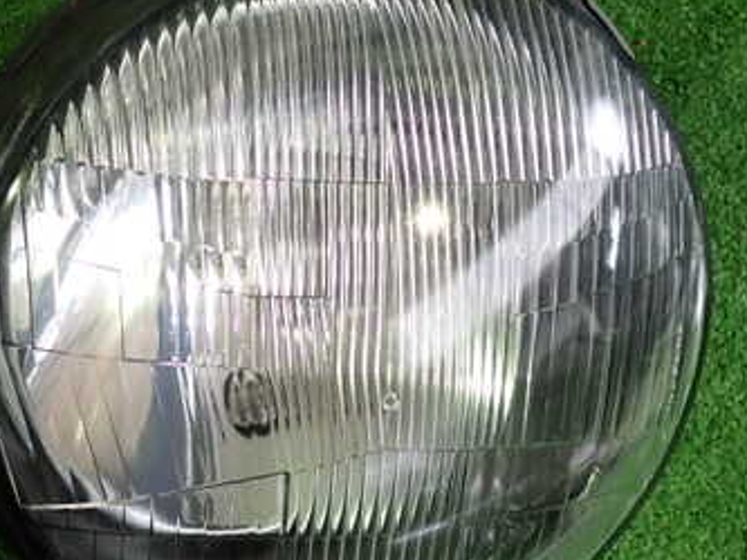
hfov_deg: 35.5
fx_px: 1166
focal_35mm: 54
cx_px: 339
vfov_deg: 27.0
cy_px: 298
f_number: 2.3
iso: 200
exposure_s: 1/30
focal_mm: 5.4
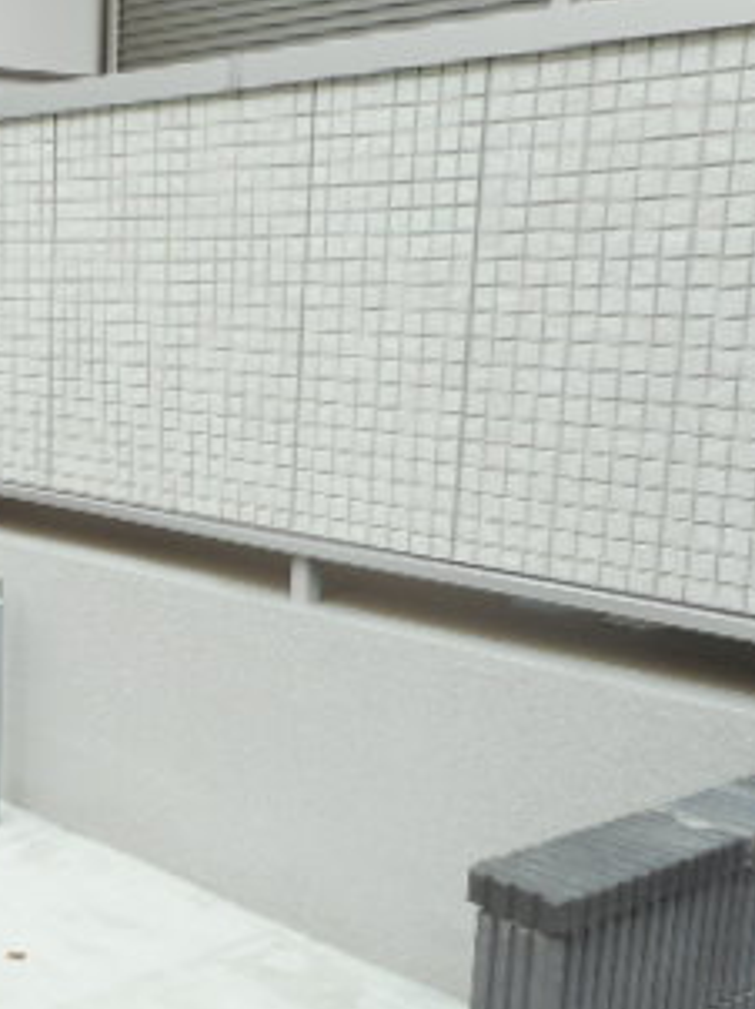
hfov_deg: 26.1
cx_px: 3
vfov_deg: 35.9
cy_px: 662
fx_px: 1543
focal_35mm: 53
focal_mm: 4.5
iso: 80
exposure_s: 1/50
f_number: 3.7
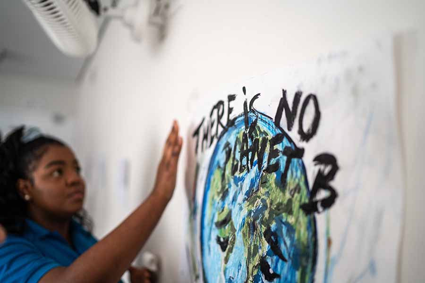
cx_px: 212
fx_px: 413
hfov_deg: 54.4
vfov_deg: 37.9
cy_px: 142
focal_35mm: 35
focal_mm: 35
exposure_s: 1/400
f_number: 1.4
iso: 640
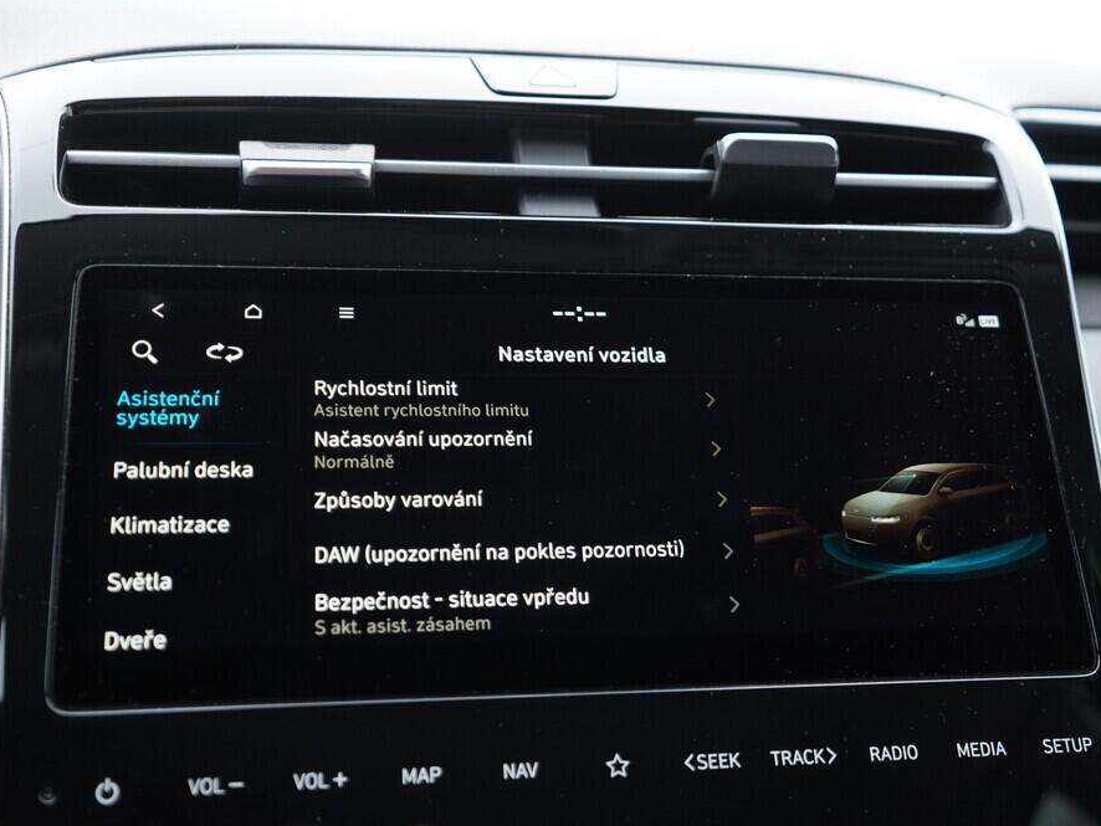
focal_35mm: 40
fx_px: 1273
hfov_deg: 46.8
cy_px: 408
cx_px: 521
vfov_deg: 36.0
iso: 250
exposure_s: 1/40
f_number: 2.8
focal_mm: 24
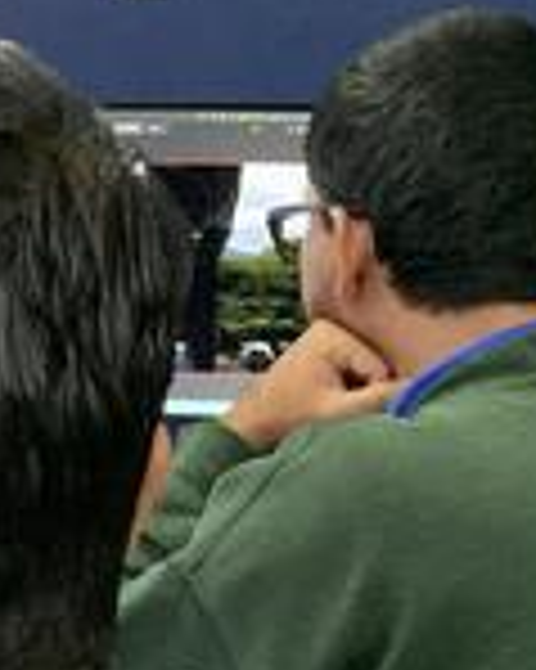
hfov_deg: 16.7
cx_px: -221
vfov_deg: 22.4
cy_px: 452
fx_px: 1687
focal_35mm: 85
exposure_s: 1/60
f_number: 1.8
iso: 320
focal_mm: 4.25
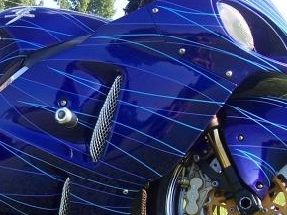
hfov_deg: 25.6
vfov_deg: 19.7
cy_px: 114
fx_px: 622
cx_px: 65
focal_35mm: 75
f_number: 2.7
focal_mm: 5.6
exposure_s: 1/350
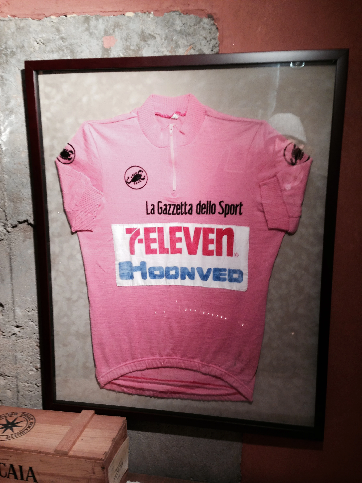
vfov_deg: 55.4
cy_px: 242
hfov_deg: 42.9
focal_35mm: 33
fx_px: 460
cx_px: 181
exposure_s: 1/20
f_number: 2.4
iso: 125
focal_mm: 4.12
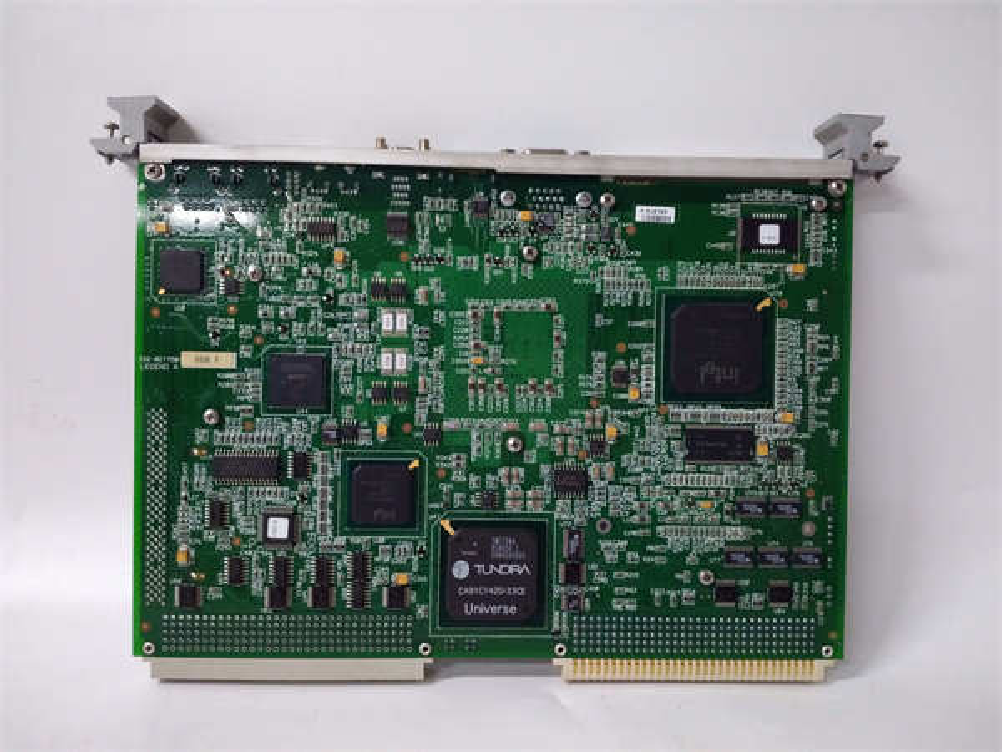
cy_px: 376
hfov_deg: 65.3
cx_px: 501
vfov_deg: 51.4
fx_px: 782
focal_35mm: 27
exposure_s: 1/33
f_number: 2
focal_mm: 3.79
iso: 674
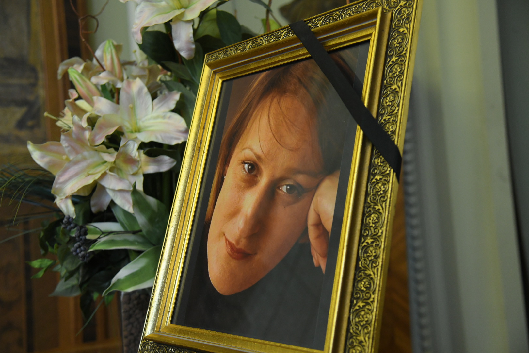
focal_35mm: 44
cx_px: 264
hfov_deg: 44.5
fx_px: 647
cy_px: 176
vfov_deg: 30.5
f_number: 4
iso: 3200
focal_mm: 44
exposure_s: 1/125
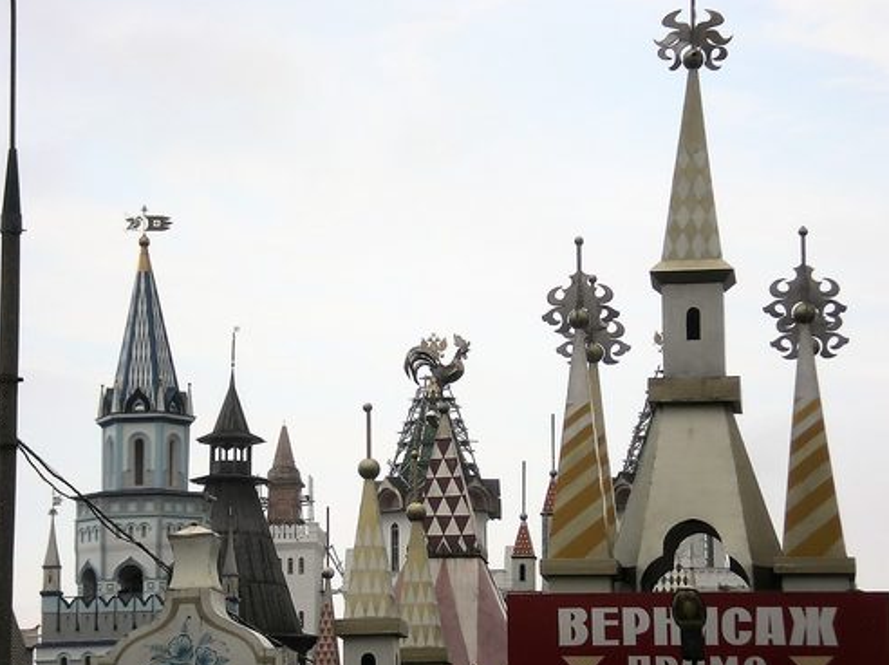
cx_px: 434
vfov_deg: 10.6
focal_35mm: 139
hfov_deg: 14.2
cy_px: 400
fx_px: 3566
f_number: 5.9
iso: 50
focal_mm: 18.9
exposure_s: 1/113
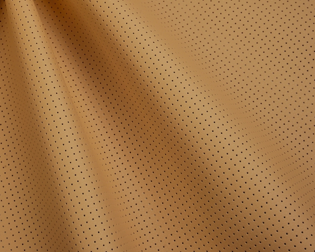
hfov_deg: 26.7
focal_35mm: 71
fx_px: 662
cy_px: 125
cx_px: 131
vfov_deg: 21.6
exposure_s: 1/125
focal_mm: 62
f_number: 13
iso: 200
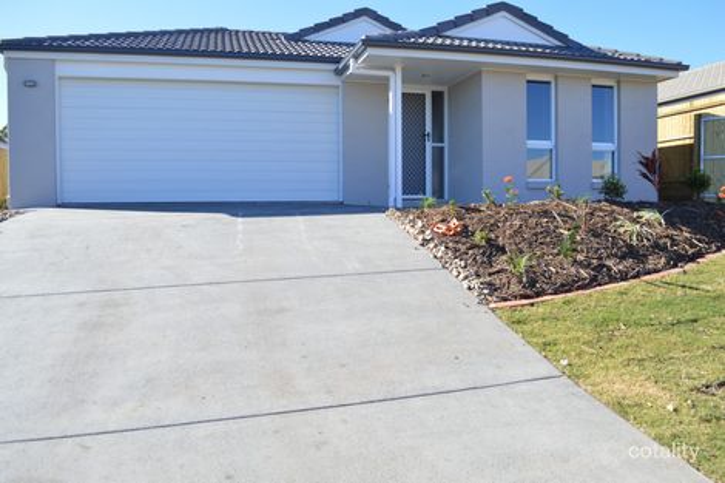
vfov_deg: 47.9
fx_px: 544
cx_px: 362
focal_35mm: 27
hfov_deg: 67.4
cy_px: 242
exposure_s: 1/160
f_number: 6.3
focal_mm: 18
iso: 100
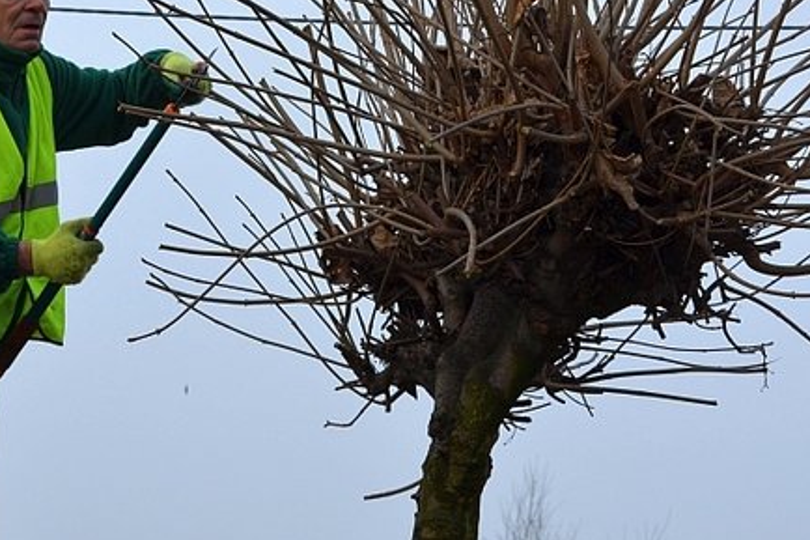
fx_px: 3149
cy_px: 47
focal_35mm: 140
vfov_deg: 9.7
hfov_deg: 14.6
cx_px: 252
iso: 200
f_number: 8
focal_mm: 45
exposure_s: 1/250
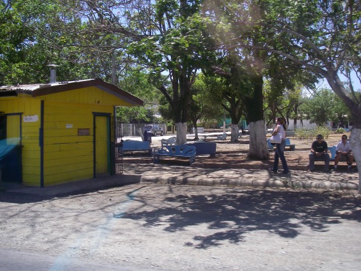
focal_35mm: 39
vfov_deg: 36.8
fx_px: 406
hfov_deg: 47.9
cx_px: 178
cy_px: 132
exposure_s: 1/500
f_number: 3.3
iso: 64
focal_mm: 6.3
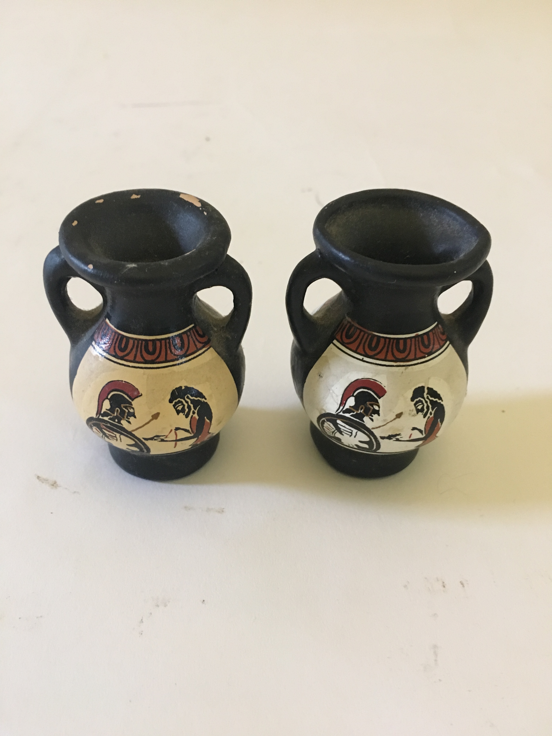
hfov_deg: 48.2
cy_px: 368
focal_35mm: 29
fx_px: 617
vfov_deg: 61.7
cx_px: 276
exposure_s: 1/15
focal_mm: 4.15
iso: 400
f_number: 2.2
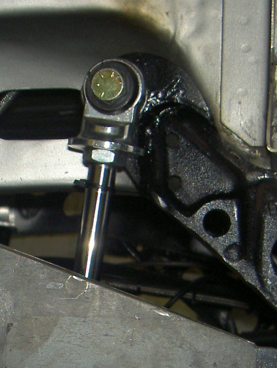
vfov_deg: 15.7
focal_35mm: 122
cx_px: 65
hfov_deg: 12.1
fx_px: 1300
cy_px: 398
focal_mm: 8
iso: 100
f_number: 2.8
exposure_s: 1/60
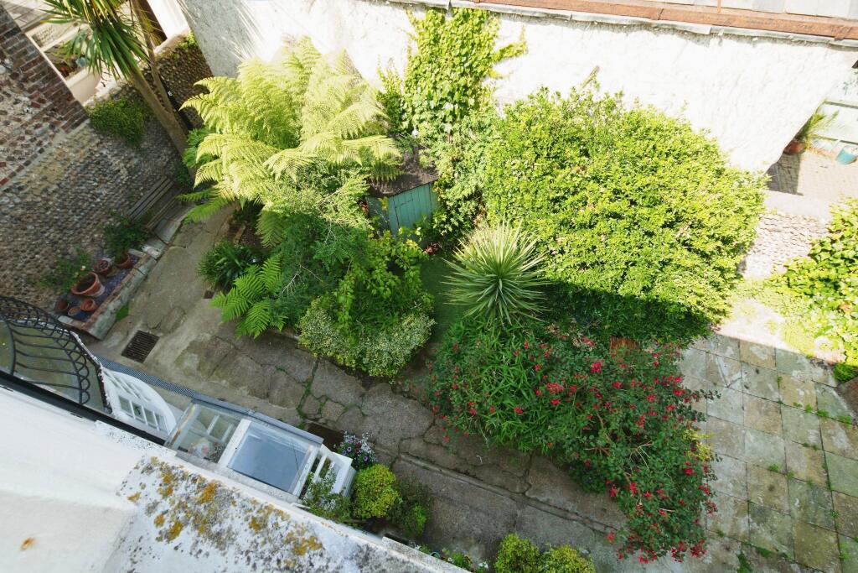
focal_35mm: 17
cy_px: 286
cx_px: 429
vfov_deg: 70.5
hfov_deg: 93.3
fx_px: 405
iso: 640
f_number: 10
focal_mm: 17
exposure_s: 1/200
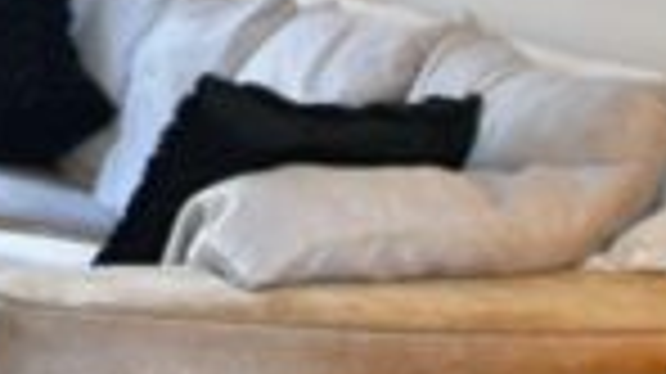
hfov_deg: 16.2
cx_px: -567
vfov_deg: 10.5
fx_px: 1924
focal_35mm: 109
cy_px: -266
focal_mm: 10
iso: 100
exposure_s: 1/3.33
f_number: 4.5
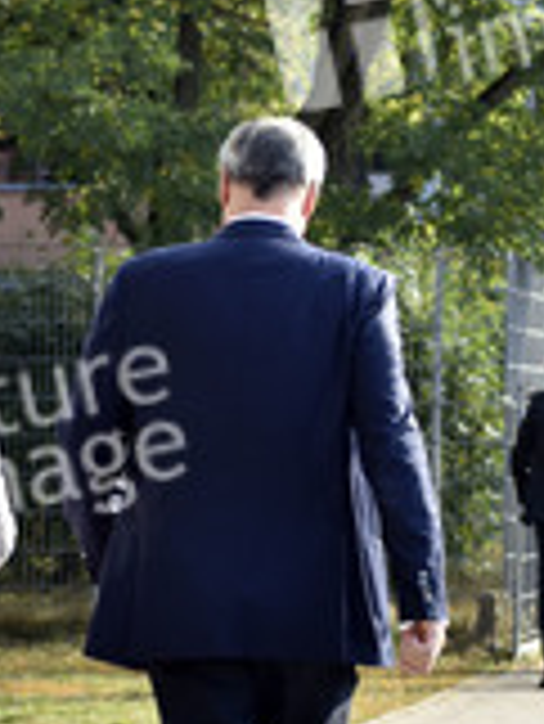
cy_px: 679
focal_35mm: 167
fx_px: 3495
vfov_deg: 11.7
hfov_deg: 8.9
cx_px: 85
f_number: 5.6
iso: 320
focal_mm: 70
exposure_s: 1/500
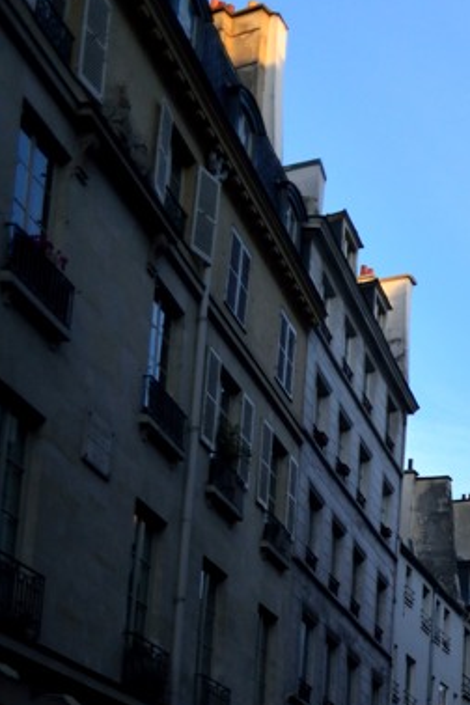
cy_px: 793
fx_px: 1273
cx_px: 605
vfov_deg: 28.0
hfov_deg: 19.4
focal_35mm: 65
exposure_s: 1/4000
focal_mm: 24
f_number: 2.8
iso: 1000
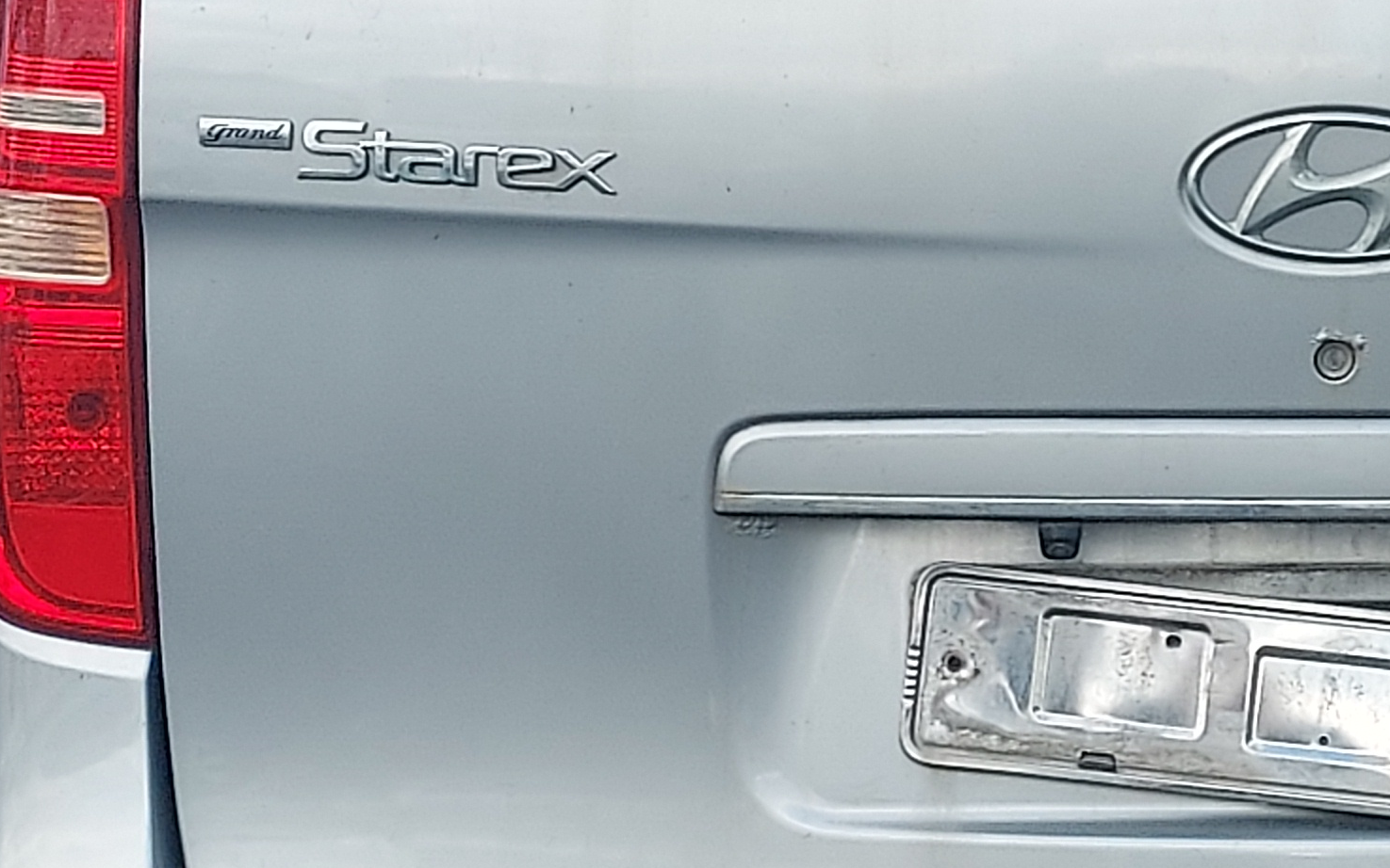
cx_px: 1295
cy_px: 250
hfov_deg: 28.4
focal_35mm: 69
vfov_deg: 18.8
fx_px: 2614
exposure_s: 1/313
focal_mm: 4.6
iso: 40
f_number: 1.8
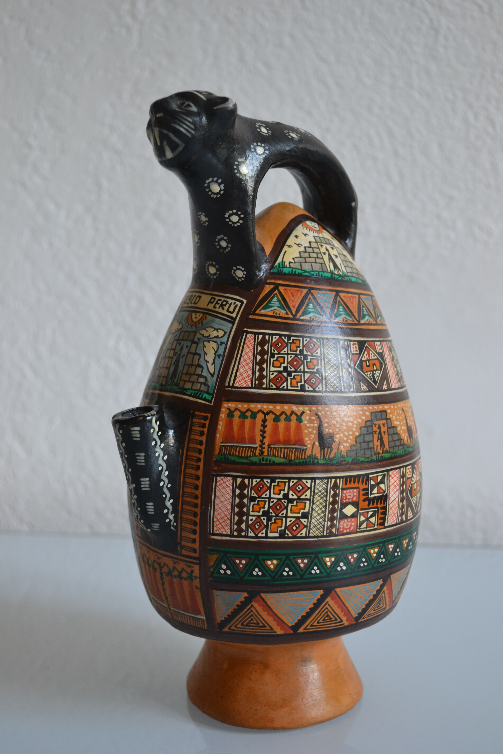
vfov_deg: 41.1
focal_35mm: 48
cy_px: 377
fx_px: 1006
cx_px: 252
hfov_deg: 28.1
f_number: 4.8
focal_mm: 32
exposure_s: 1/20
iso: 400
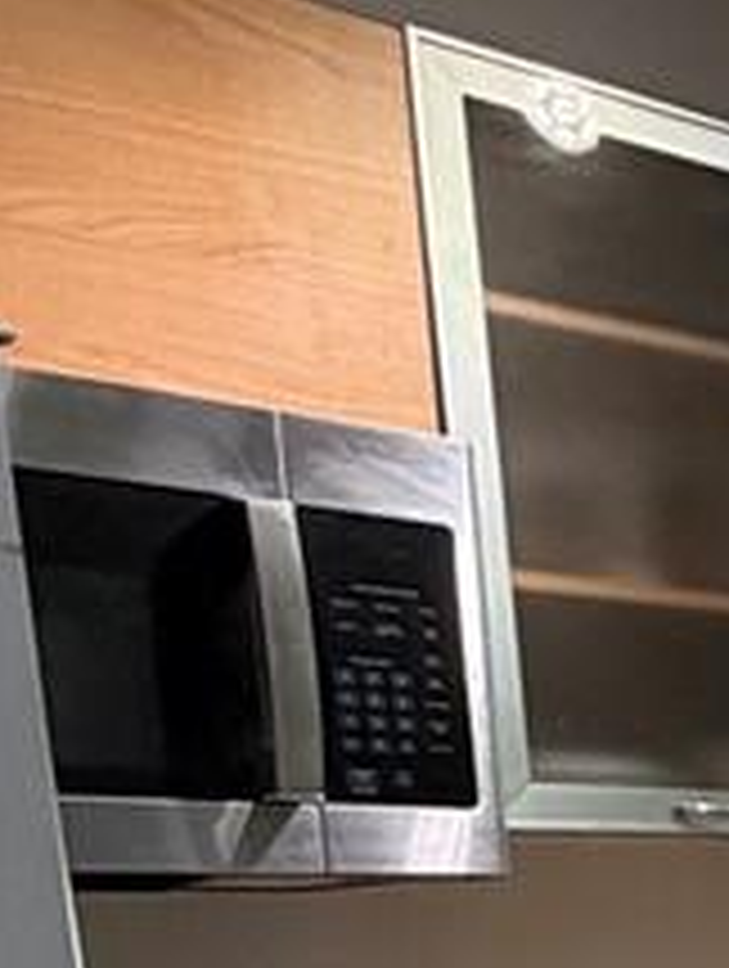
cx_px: 2012
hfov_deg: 12.2
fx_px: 2184
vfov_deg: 22.4
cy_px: 1256
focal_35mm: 78
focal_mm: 2.22
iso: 160
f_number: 2.2
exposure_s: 1/120
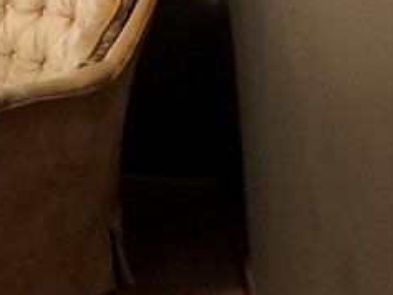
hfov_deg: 13.4
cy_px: -167
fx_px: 1374
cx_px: -448
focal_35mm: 121
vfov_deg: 11.7
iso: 100
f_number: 1.8
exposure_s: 1/12
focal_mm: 3.99
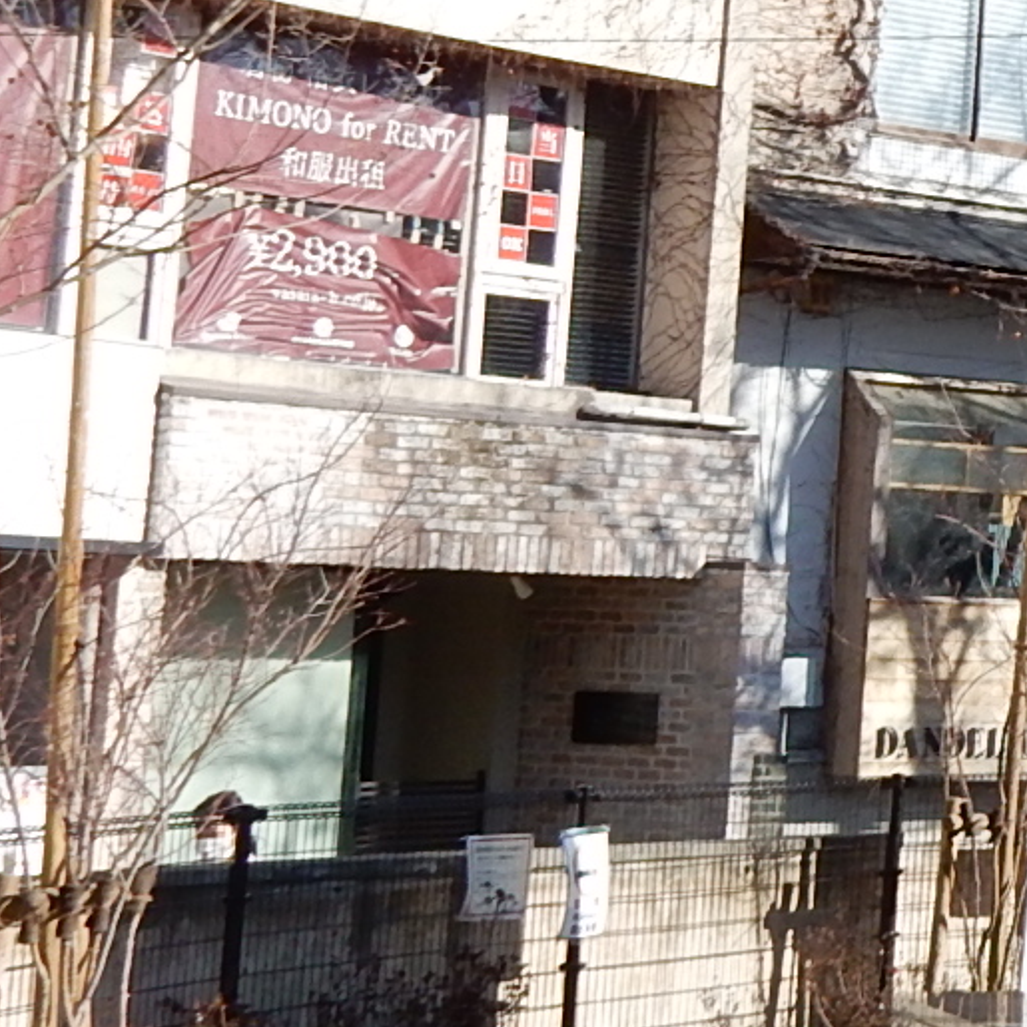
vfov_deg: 14.7
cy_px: 18
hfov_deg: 13.0
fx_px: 3927
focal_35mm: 117
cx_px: 2014
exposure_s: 1/800
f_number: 4
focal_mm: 5.4
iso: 125
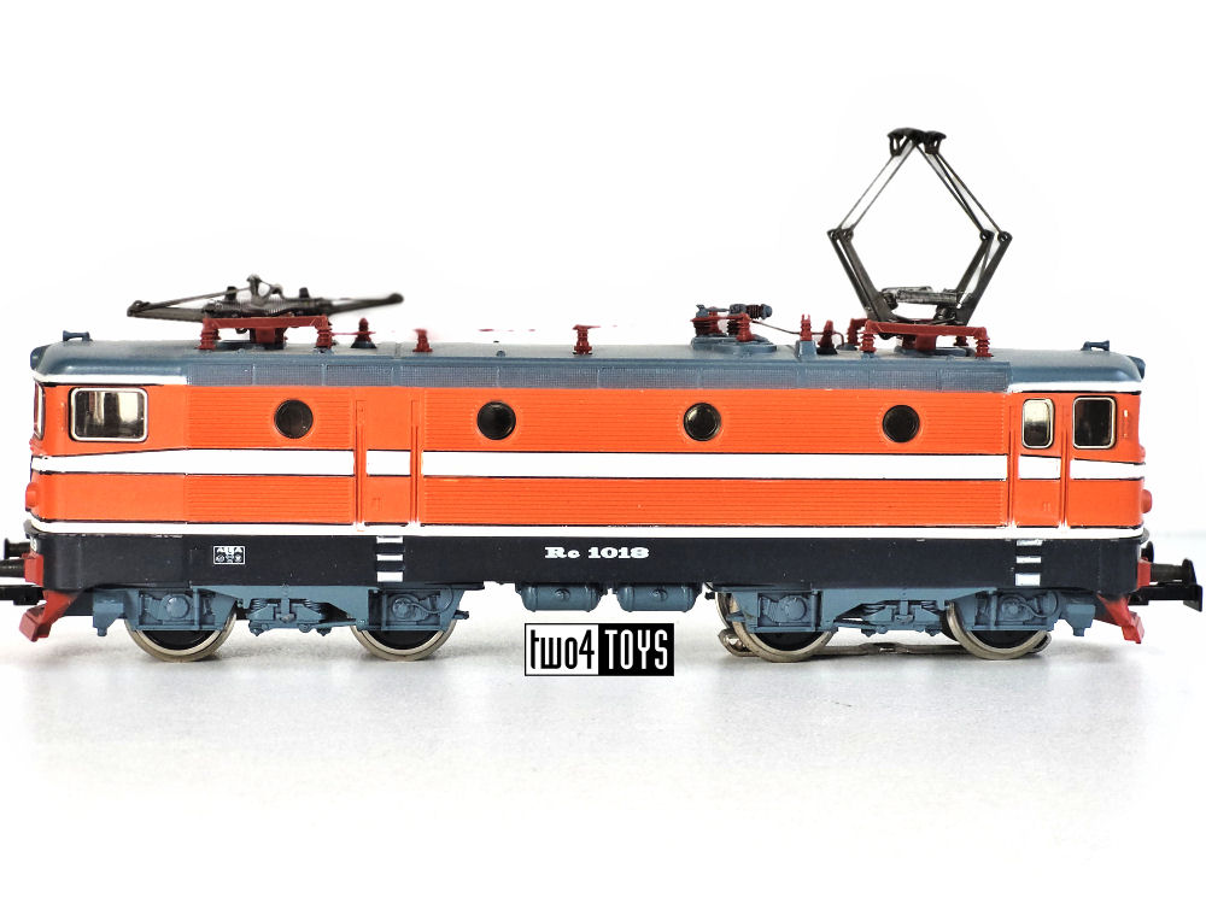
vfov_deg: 19.4
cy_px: 452
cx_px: 603
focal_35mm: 76
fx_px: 2648
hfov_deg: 25.7
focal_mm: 7.12
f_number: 2.4
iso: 50
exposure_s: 1/100
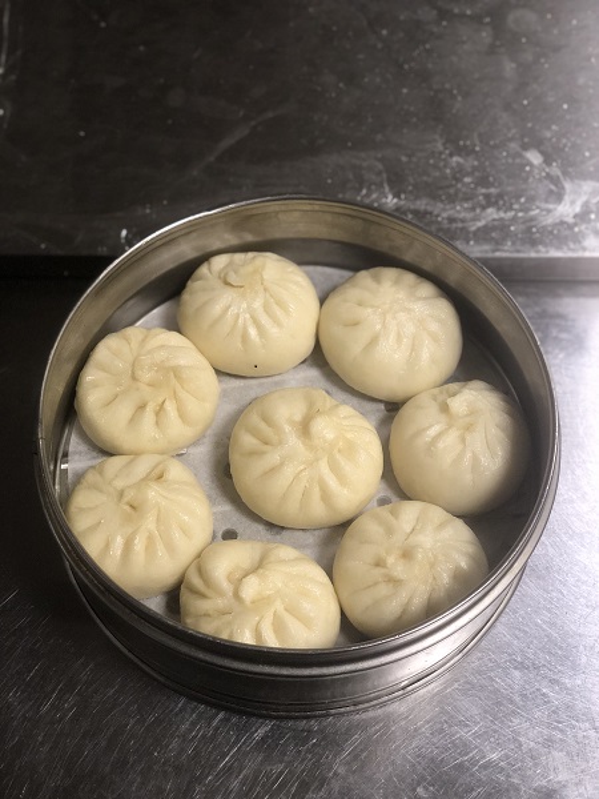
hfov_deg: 28.0
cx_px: 300
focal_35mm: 52
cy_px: 400
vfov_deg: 36.8
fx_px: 1200
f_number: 2.4
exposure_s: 1/40
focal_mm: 6
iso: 80
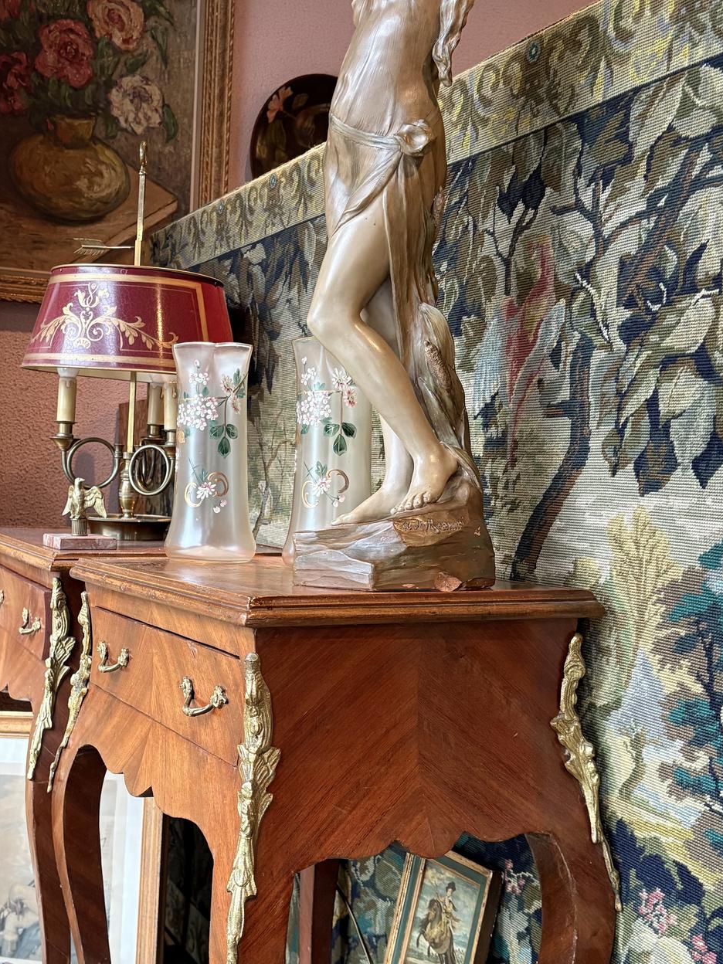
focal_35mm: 40
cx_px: 209
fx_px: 1114
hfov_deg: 35.4
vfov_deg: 46.6
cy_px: 556
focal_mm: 5.96
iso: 200
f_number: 1.6
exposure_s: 1/50
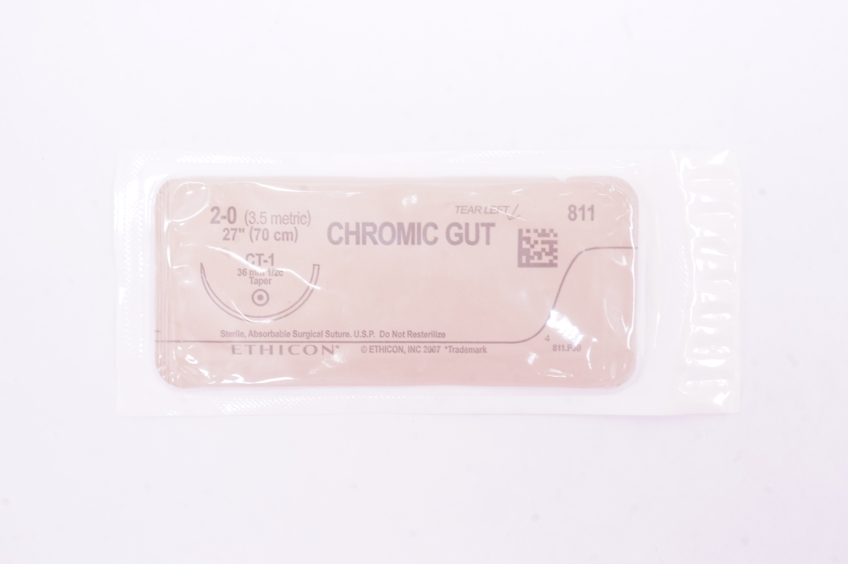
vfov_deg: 26.4
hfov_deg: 38.9
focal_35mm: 51
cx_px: 424
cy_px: 282
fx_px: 1200
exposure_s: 1/13
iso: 800
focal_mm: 34
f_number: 16
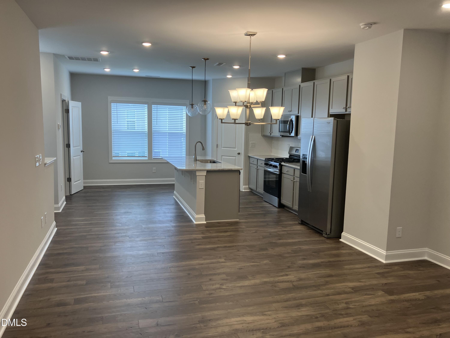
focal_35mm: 28
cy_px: 169
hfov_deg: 63.4
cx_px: 225
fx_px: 364
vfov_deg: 49.7
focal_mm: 3.99
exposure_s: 1/120
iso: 80
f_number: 1.8
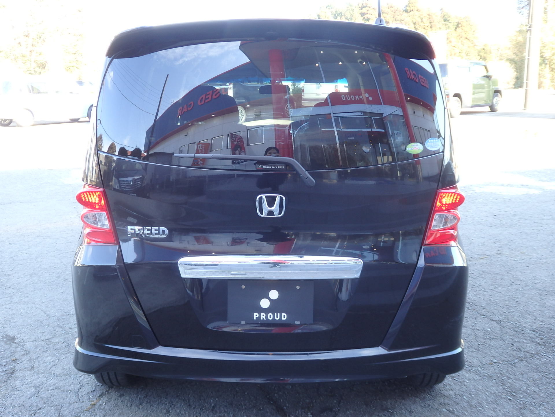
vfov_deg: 38.7
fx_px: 593
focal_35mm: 37
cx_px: 278
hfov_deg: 50.1
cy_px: 208
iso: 125
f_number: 3.6
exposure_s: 1/50
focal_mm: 6.6
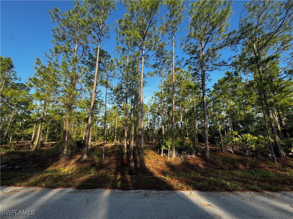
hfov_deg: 102.1
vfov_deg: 85.7
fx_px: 119
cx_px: 146
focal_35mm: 14
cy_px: 110
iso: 40
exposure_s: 1/600
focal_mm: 2.22
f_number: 2.2
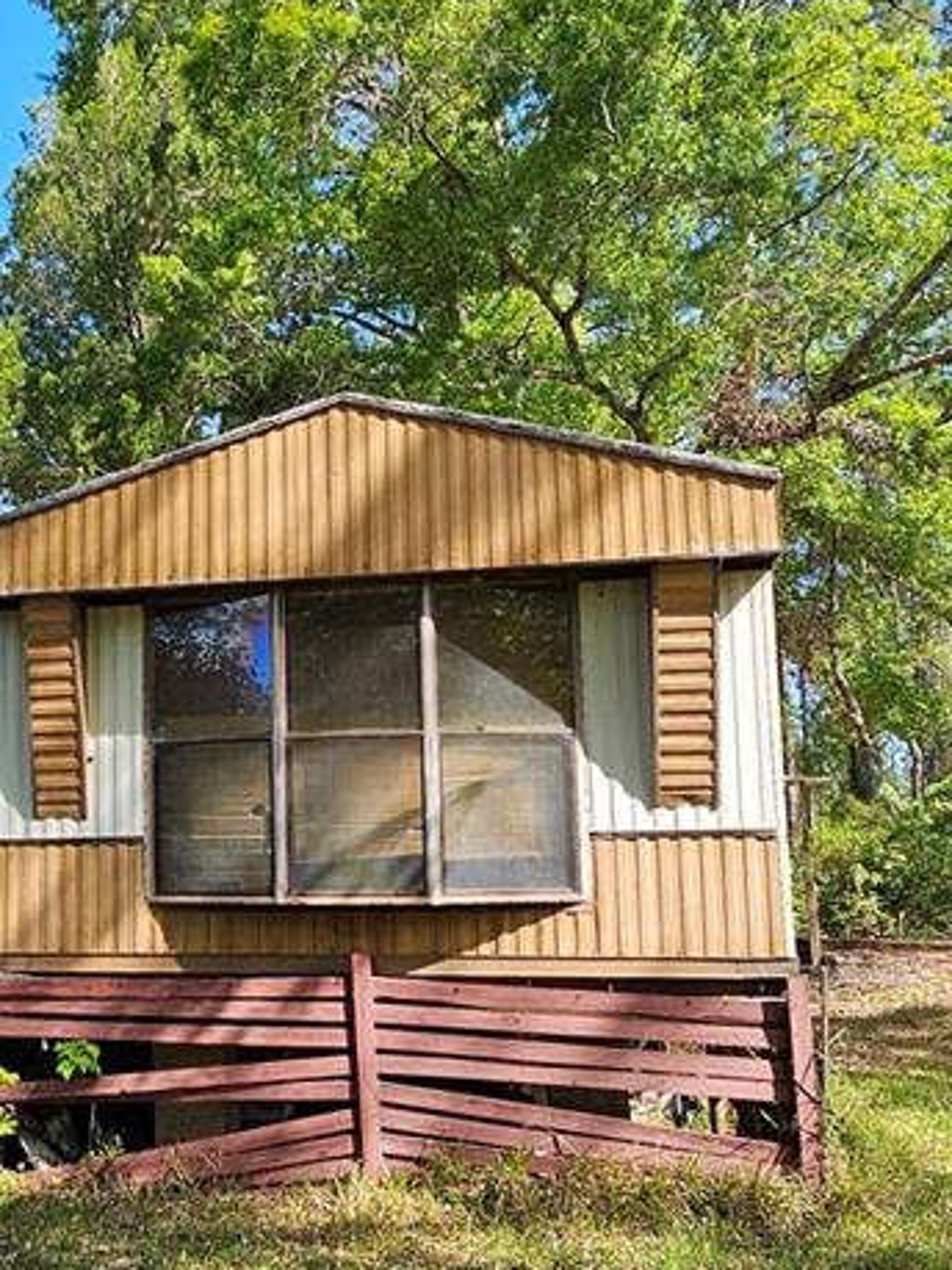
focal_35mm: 34
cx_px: 183
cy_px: 766
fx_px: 1247
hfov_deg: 40.0
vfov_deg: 53.6
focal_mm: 2.2
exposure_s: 1/711
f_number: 2.2
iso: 50
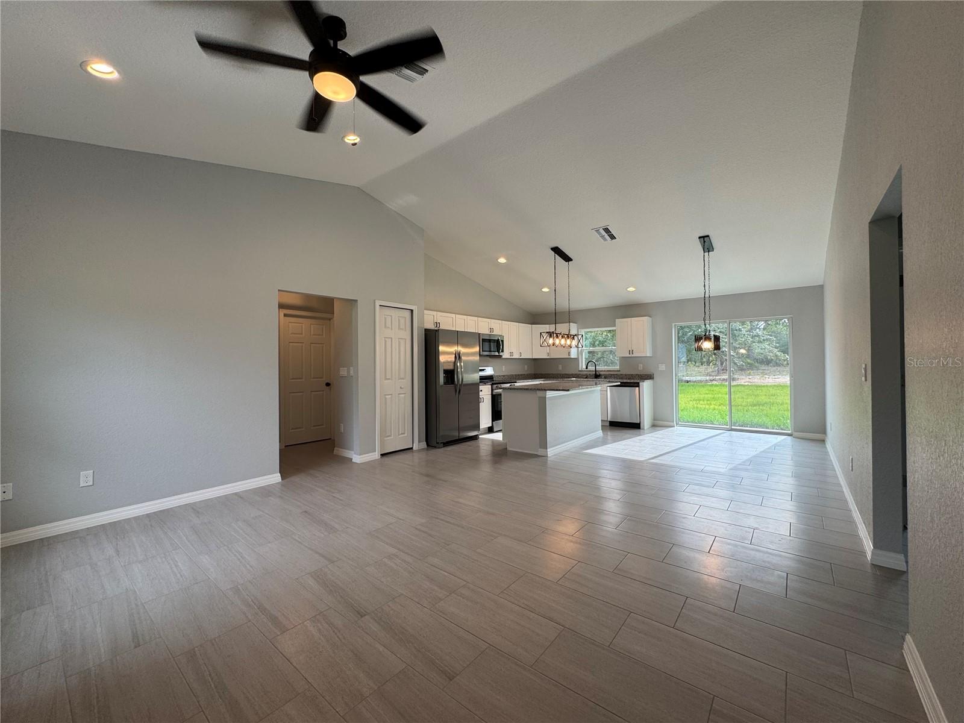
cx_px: 482
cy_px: 362
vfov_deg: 85.7
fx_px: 390
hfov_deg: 102.1
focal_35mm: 14
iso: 50
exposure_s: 1/120
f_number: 2.2
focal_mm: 2.22
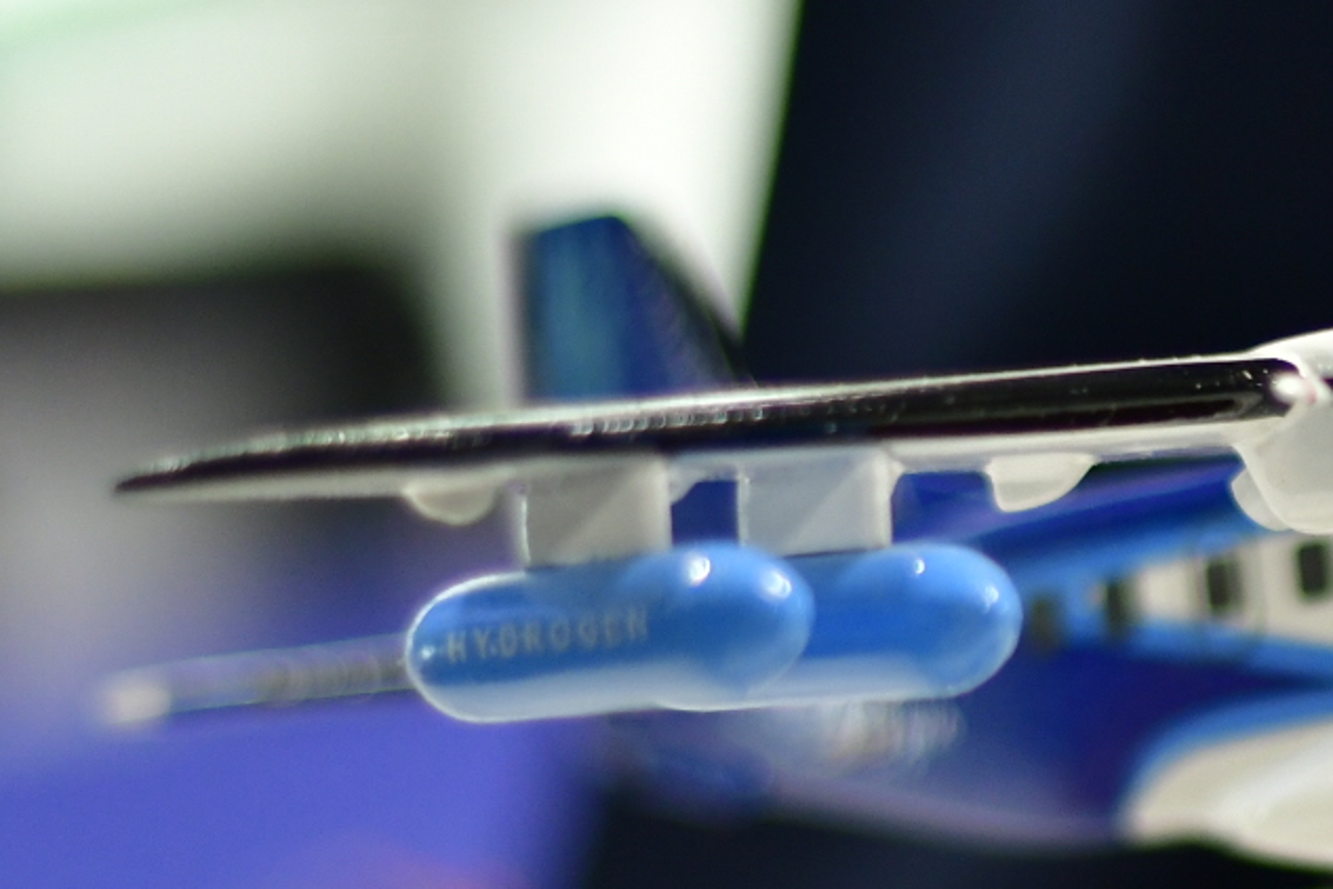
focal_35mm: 192
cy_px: 912
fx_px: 7109
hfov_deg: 10.5
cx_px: 1586
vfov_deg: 7.1
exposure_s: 1/250
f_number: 1.4
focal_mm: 50
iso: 800
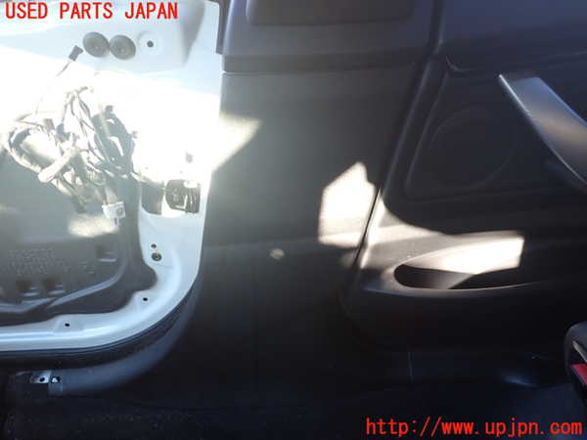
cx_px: 294
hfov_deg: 60.0
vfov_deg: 46.8
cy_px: 220
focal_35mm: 30
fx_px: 509
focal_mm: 5.4
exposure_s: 1/60
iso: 125
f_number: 2.3
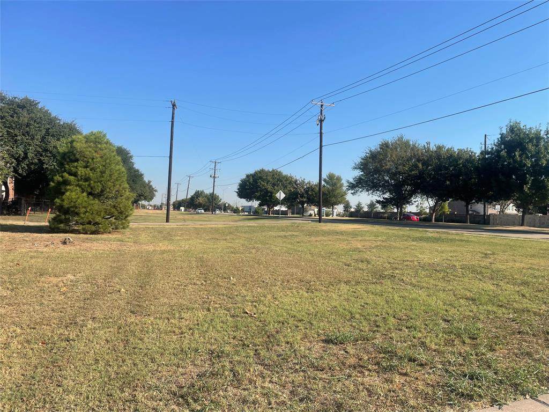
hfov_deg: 67.3
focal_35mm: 26
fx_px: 412
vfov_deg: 53.1
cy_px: 206
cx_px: 274
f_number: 1.6
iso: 32
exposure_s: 1/2959
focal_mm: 4.2
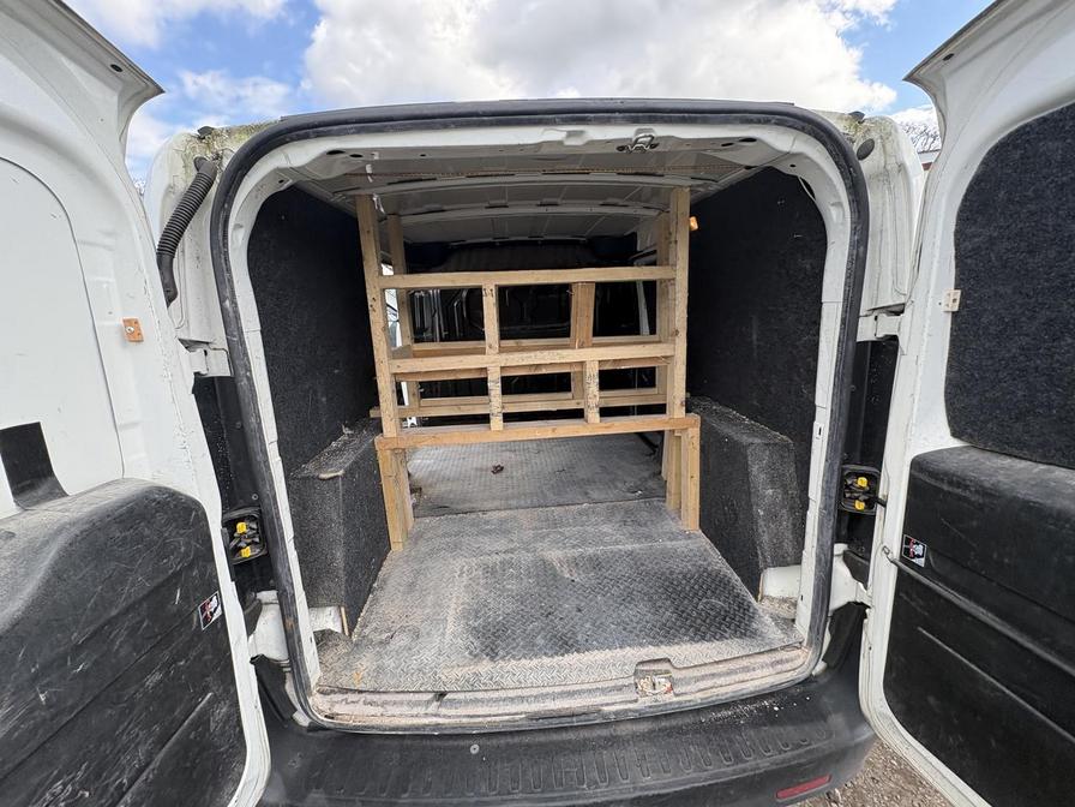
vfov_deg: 85.7
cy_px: 404
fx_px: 435
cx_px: 538
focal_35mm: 14
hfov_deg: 102.1
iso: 64
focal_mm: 2.22
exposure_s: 1/246
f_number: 2.2
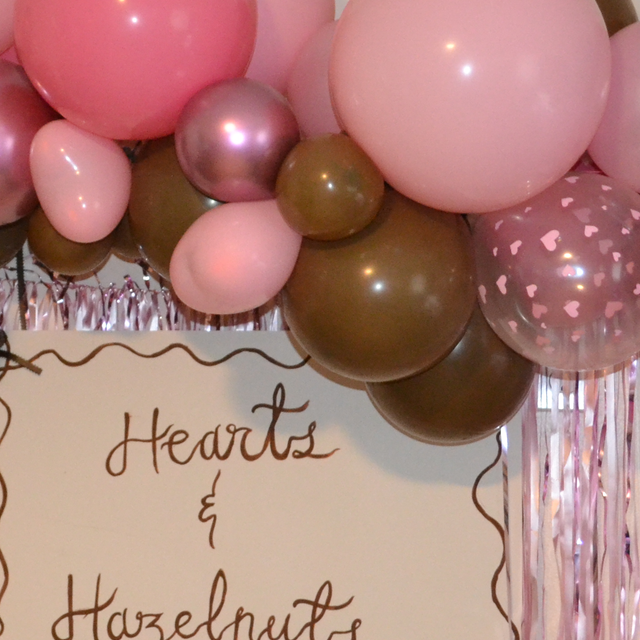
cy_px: 265
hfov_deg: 20.7
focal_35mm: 82
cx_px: 57
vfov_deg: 21.1
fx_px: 1715
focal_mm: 20
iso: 2200
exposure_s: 1/60
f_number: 3.8
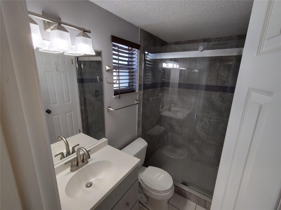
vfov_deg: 78.1
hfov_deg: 94.5
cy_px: 105
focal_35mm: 16
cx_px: 140
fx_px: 130
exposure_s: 1/60
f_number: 2.2
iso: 154
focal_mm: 1.66
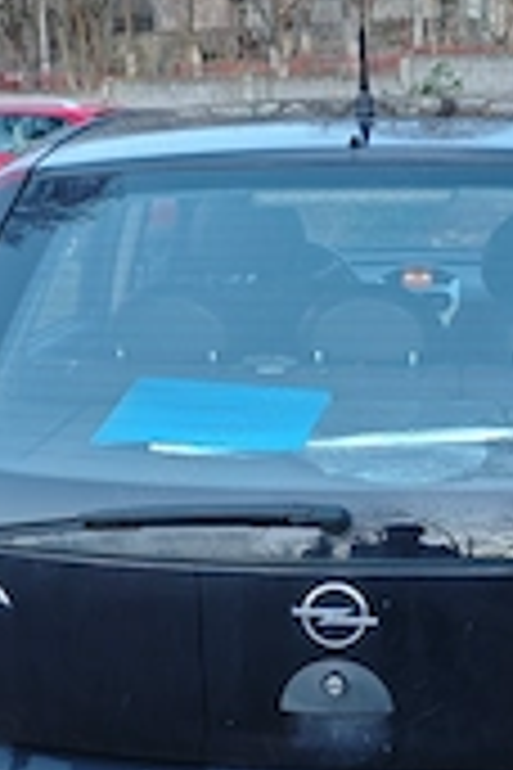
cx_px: 346
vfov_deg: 35.1
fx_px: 1197
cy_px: 549
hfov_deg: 24.1
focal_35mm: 56
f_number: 1.63
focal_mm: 8.72
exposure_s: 1/25
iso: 1000
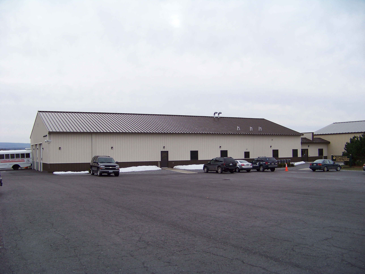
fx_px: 380
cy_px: 137
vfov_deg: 39.7
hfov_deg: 51.4
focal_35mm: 36
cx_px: 182
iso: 70
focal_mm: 5.85
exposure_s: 1/400
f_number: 2.8
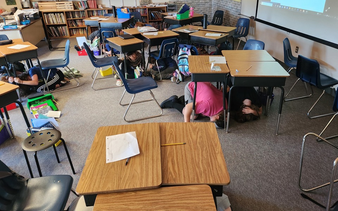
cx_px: 175
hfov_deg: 70.4
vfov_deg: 47.4
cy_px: 89
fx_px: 240
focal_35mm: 26
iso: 640
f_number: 1.8
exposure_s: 1/60
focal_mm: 5.4
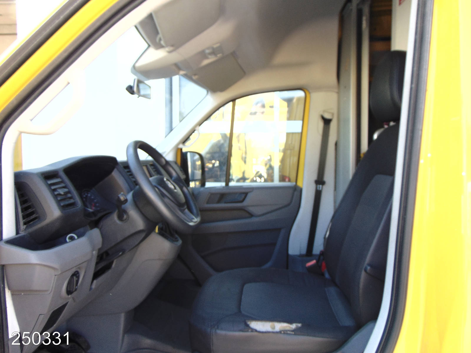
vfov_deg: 54.9
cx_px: 236
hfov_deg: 69.4
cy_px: 176
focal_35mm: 25
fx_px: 340
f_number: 3
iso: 80
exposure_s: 1/100
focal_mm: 4.5
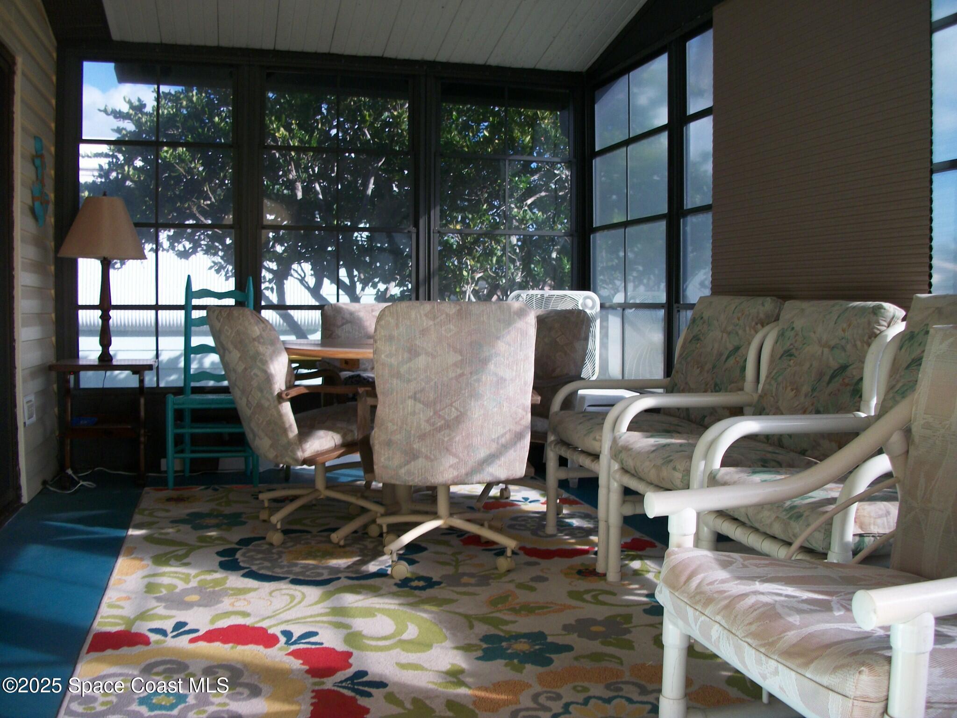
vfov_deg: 44.2
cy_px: 359
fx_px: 885
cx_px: 478
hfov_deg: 56.8
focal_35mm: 32
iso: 80
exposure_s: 1/100
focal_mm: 5.7
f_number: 2.9
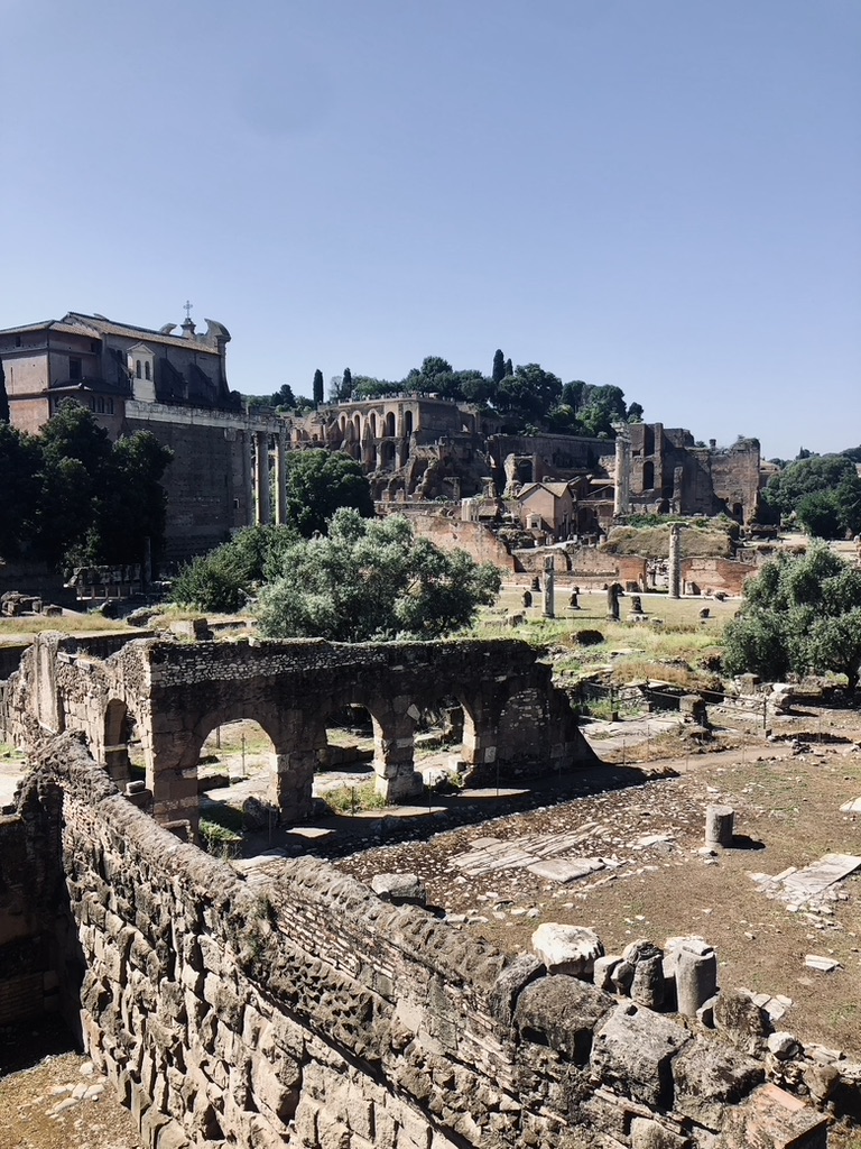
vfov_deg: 63.4
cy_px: 574
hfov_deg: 49.7
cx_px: 430
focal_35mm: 28
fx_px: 929
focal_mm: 3.99
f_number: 1.8
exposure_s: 1/1412
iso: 20
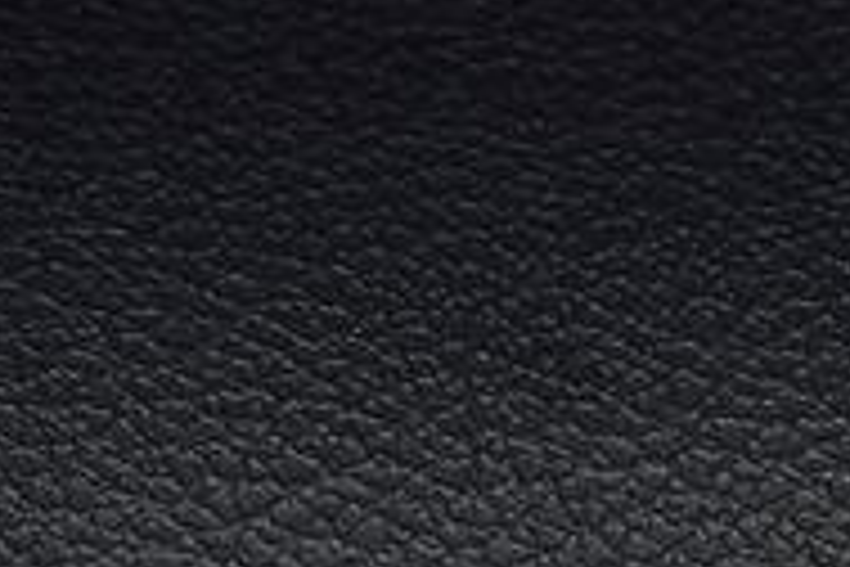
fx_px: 13434
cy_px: 1028
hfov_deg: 3.6
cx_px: 1124
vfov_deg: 2.4
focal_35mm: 569
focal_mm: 70
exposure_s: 1/125
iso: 100
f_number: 8
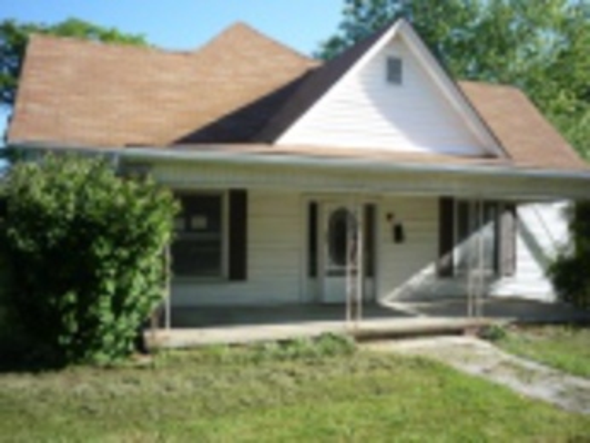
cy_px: 222
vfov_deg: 44.2
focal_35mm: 32
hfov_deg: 56.8
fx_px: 546
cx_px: 295
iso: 100
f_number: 4
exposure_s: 1/250
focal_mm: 5.2
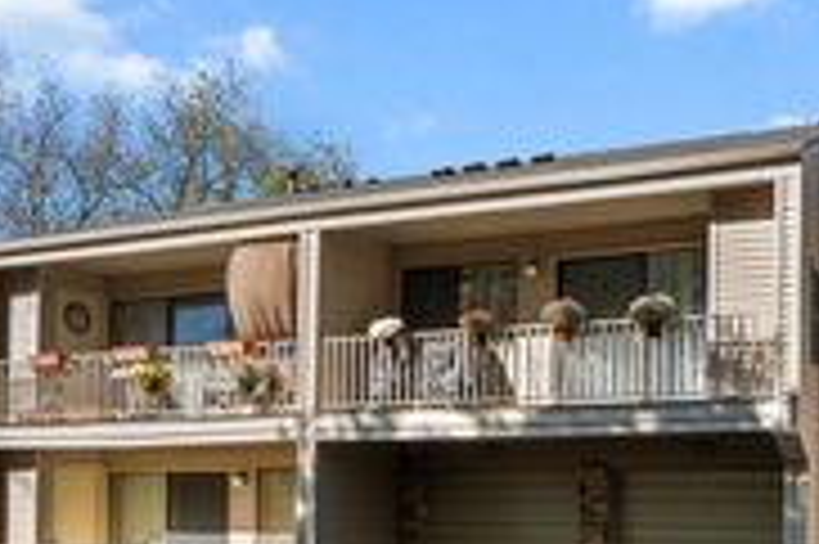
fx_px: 1000
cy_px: 515
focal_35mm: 44
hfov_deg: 42.6
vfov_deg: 28.9
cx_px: 652
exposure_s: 1/40
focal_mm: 16
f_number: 8
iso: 100
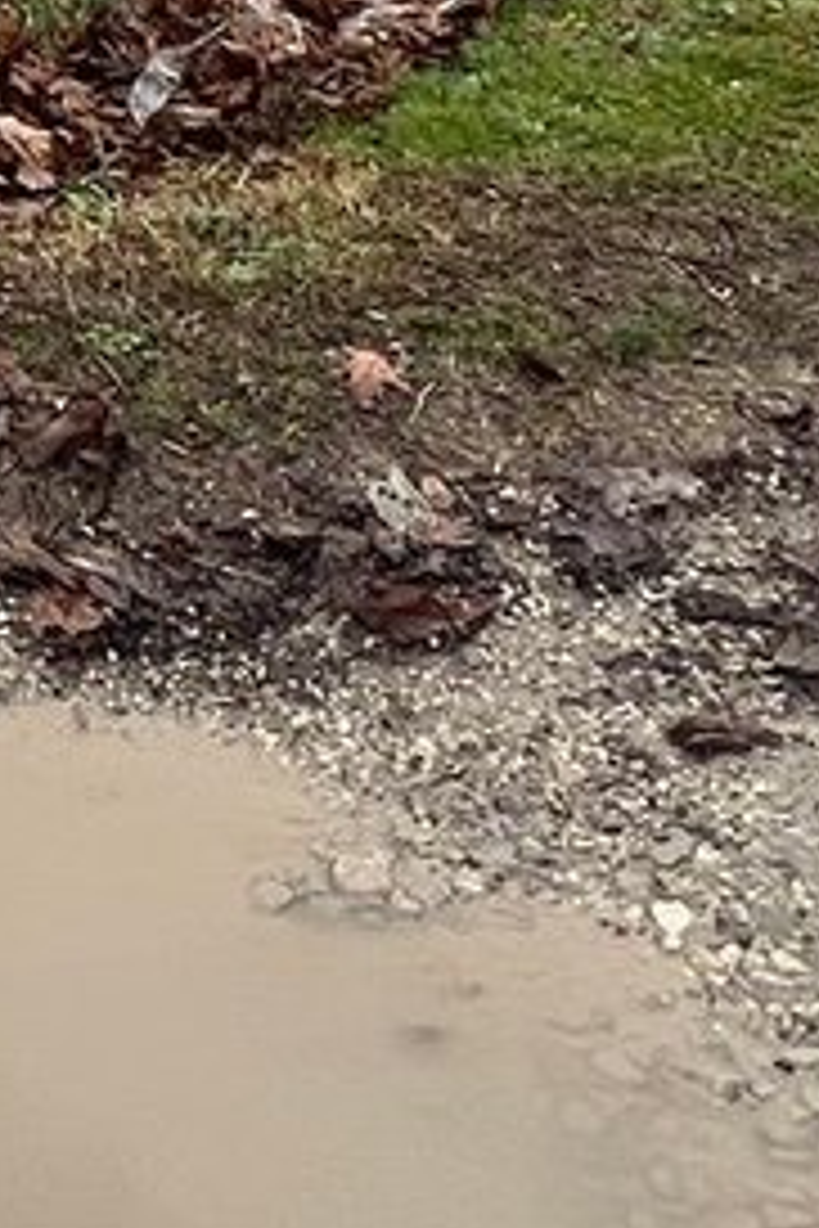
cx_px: -758
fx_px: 2559
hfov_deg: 15.1
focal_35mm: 75
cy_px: -861
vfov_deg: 20.6
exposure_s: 1/348
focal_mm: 1.57
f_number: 1.8
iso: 32
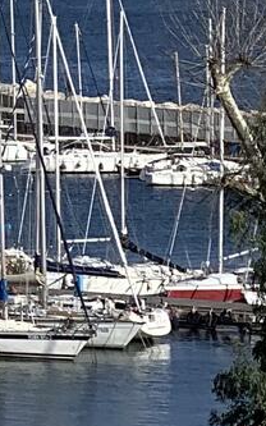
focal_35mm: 339
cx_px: -946
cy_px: -210
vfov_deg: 6.1
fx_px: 3934
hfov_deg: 3.6
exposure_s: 1/1712
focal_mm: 6
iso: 16
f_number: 2.4
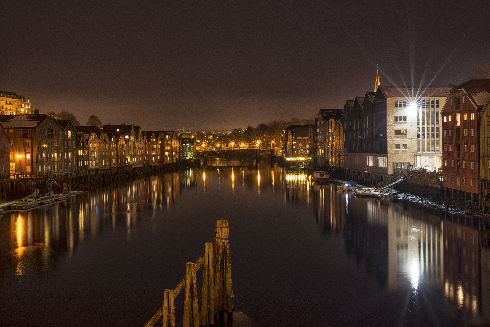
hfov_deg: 39.6
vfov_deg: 27.0
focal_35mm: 50
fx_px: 681
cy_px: 164
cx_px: 245
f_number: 11
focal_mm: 50
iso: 100
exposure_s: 25
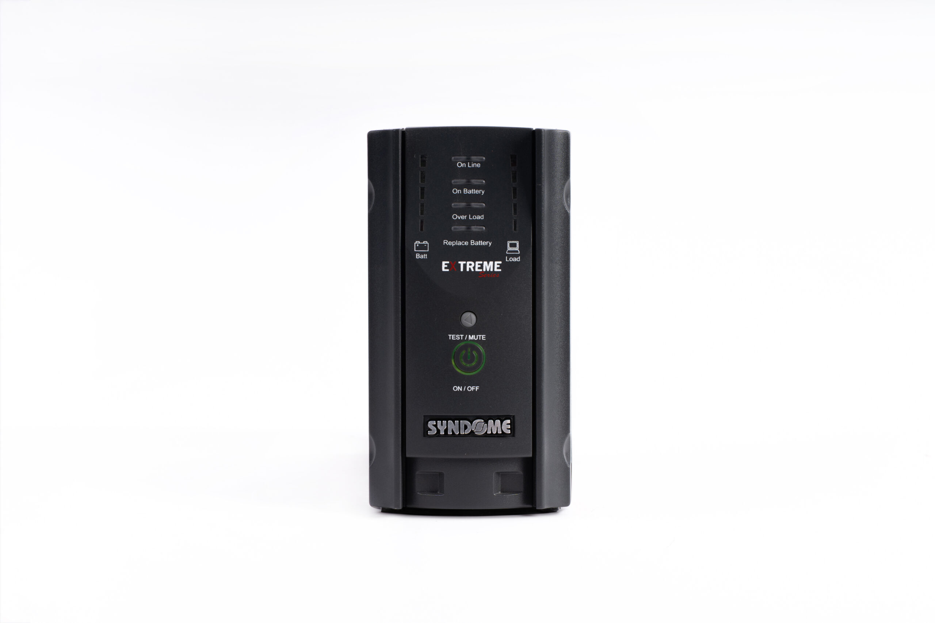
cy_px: 312
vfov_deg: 16.1
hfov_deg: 23.9
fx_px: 2208
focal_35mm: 85
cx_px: 468
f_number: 16
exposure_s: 1/200
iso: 320
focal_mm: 85
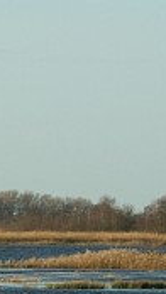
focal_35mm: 415
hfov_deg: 2.9
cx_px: 156
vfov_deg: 5.2
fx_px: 3244
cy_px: 227
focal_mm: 102
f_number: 11
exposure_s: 1/250
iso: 400
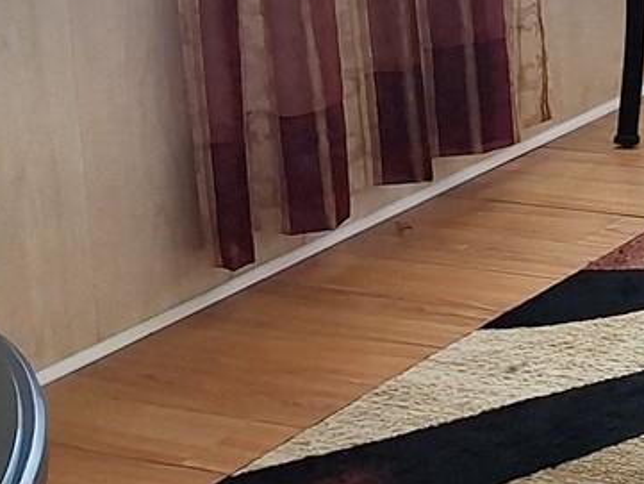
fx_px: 1898
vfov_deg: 13.1
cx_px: 1406
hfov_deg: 14.7
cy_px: -386
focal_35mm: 102
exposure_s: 1/120
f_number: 1.8
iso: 50
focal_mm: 5.54
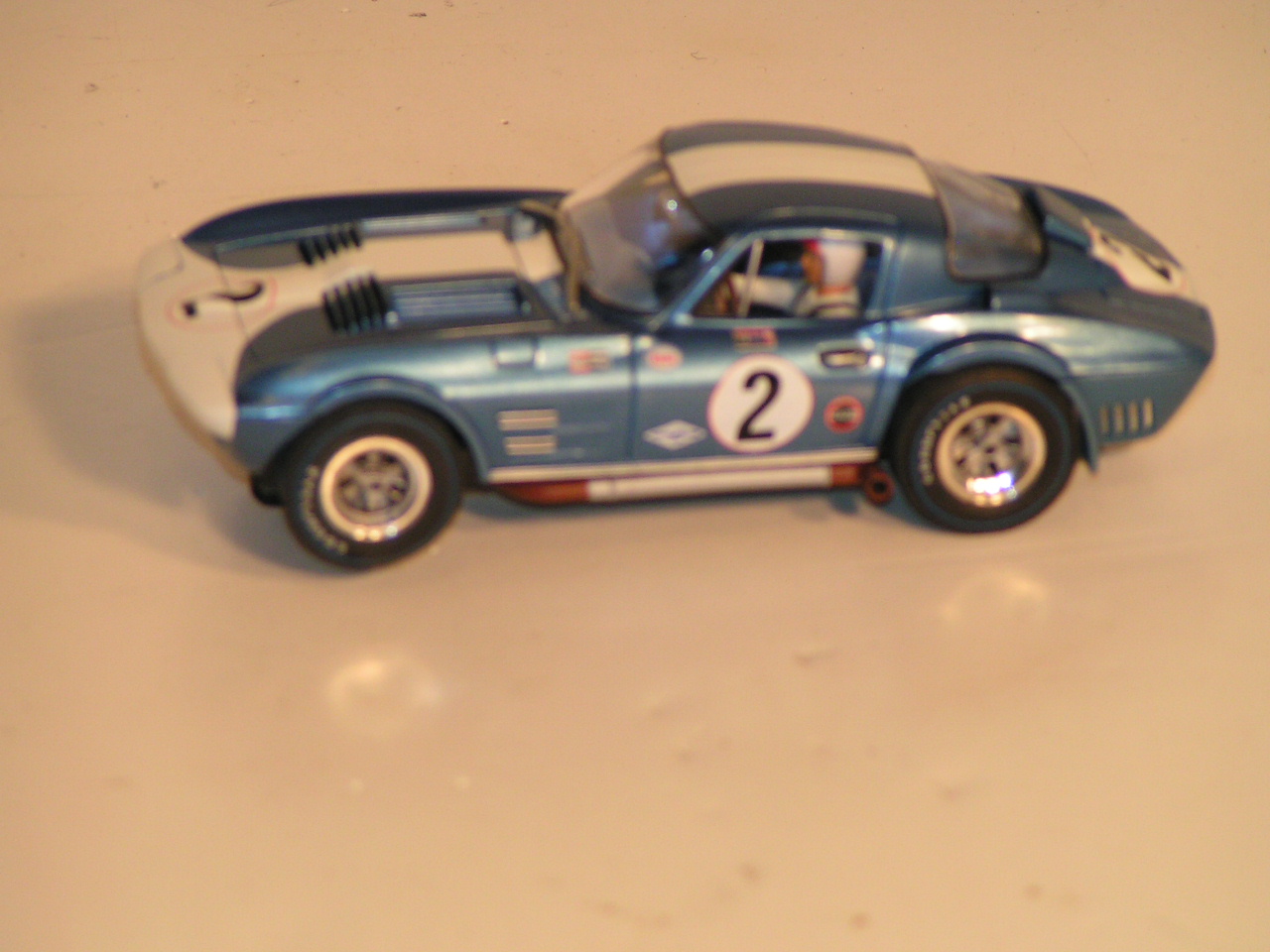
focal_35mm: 259
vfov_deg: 5.7
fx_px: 9502
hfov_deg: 7.6
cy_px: 476
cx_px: 635
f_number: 3.5
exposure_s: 1/320
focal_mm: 39.6
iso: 100
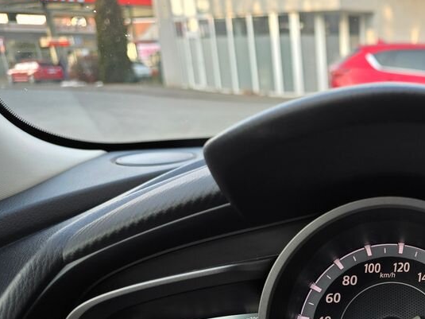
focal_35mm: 44
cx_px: 403
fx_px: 540
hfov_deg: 39.1
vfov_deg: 31.4
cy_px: 286
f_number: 1.7
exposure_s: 1/180
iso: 64
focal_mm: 6.3
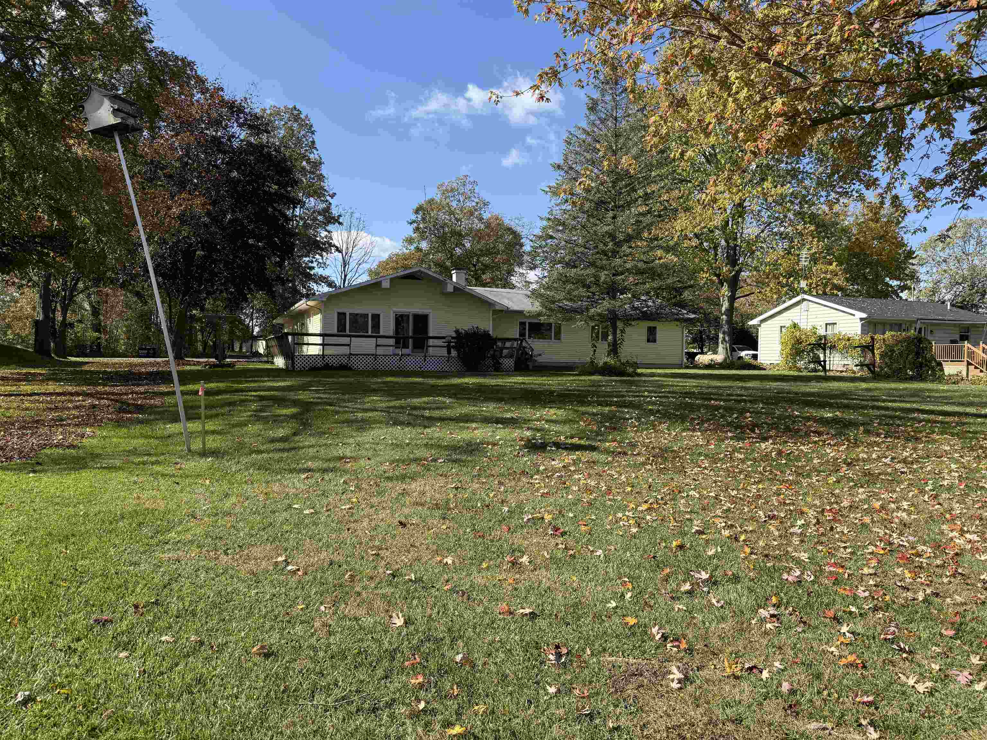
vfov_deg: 56.8
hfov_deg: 71.6
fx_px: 684
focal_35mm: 24
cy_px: 370
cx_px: 494
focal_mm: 6.76
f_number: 1.78
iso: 80
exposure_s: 1/2703
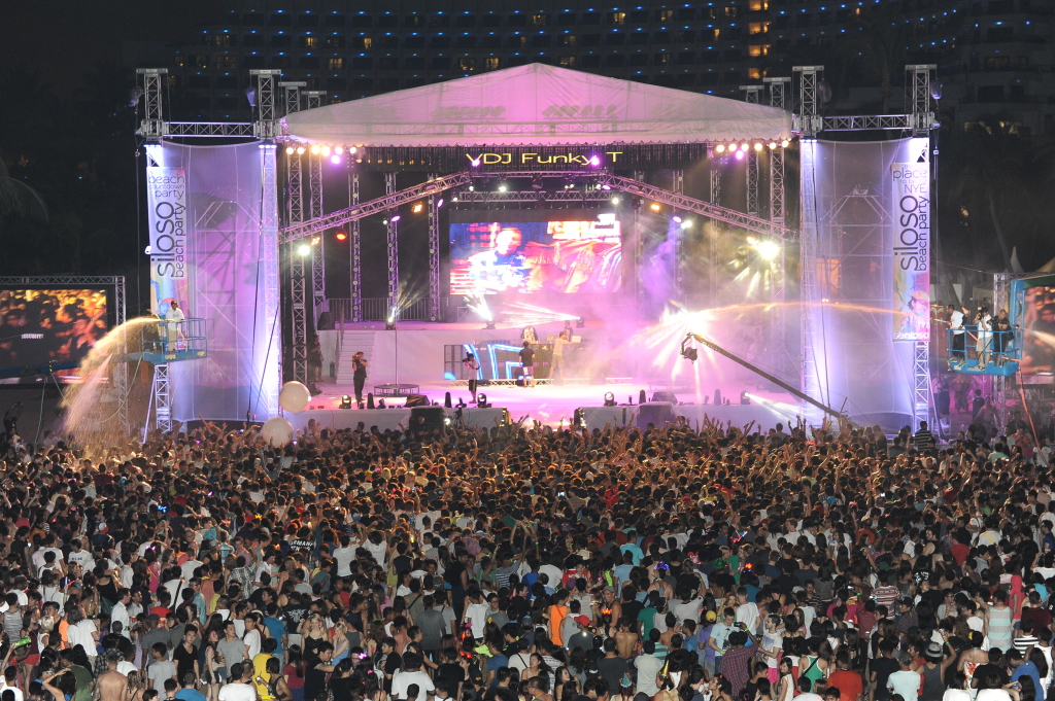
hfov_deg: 28.9
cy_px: 350
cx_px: 528
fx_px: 2050
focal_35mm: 70
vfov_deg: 19.4
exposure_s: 1/50
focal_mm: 70
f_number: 4
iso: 1600
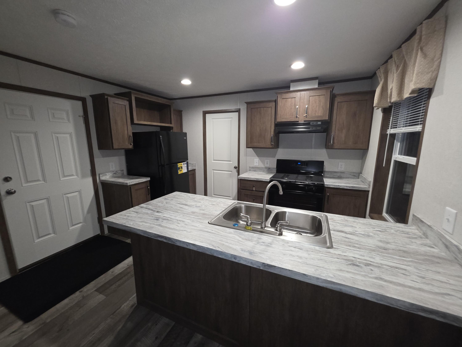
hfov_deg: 106.2
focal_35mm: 13
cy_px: 174
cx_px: 231
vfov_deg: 89.9
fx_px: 174
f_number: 1.9
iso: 200
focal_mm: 2.2
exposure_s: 1/60
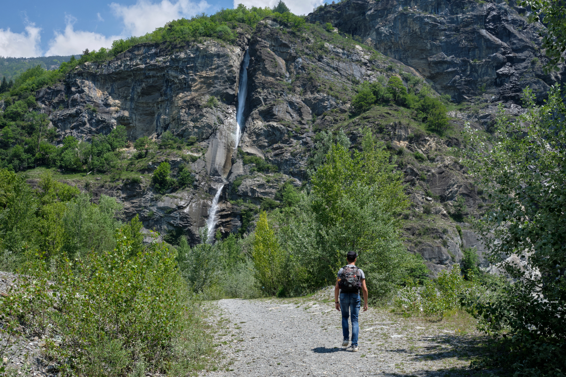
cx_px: 283
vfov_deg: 40.0
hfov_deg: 57.2
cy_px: 188
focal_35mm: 33
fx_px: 519
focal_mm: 22.3
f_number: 11
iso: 200
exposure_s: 1/180
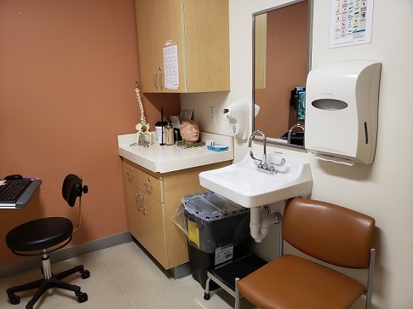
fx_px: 310
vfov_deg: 53.0
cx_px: 206
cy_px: 154
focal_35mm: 26
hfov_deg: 67.3
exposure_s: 1/60
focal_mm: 4.3
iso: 320
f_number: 2.4
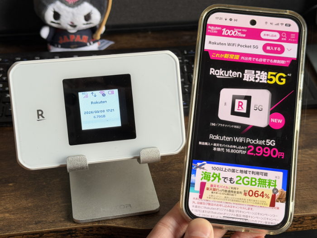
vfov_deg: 30.3
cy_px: 119
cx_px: 158
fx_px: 440
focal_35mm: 48
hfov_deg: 39.7
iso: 80
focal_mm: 6.8
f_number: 1.8
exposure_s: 1/80
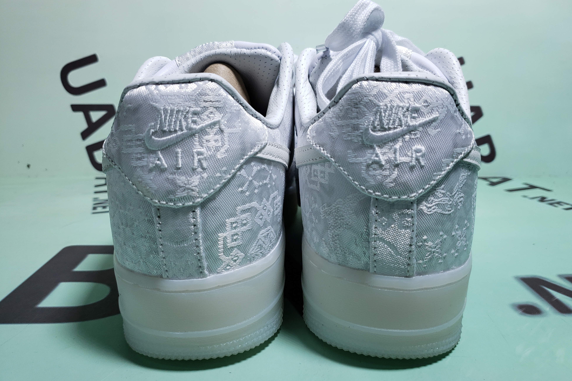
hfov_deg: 65.5
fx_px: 445
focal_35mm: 28
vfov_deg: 46.4
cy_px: 182
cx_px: 293
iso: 50
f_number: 1.5
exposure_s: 1/376
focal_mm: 4.3
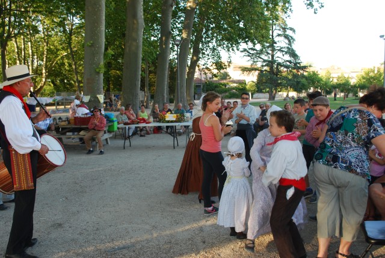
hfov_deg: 61.8
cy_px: 129
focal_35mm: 30
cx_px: 192
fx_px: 321
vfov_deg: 43.8
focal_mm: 20
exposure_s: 1/100
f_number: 5
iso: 200
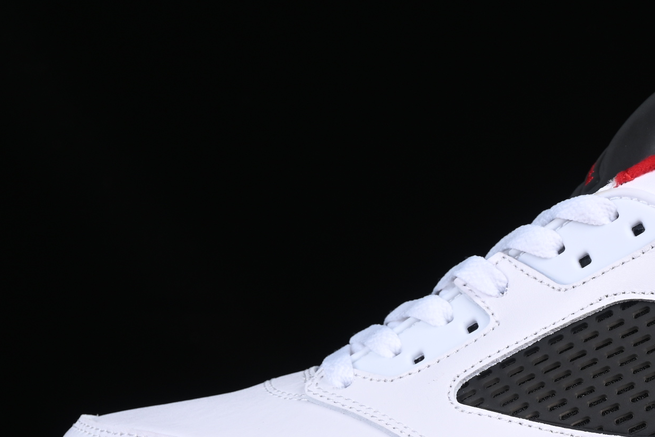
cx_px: 591
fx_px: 3075
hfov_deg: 12.1
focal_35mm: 169
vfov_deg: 8.1
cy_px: 317
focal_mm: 50
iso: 160
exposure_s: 1/80
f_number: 8
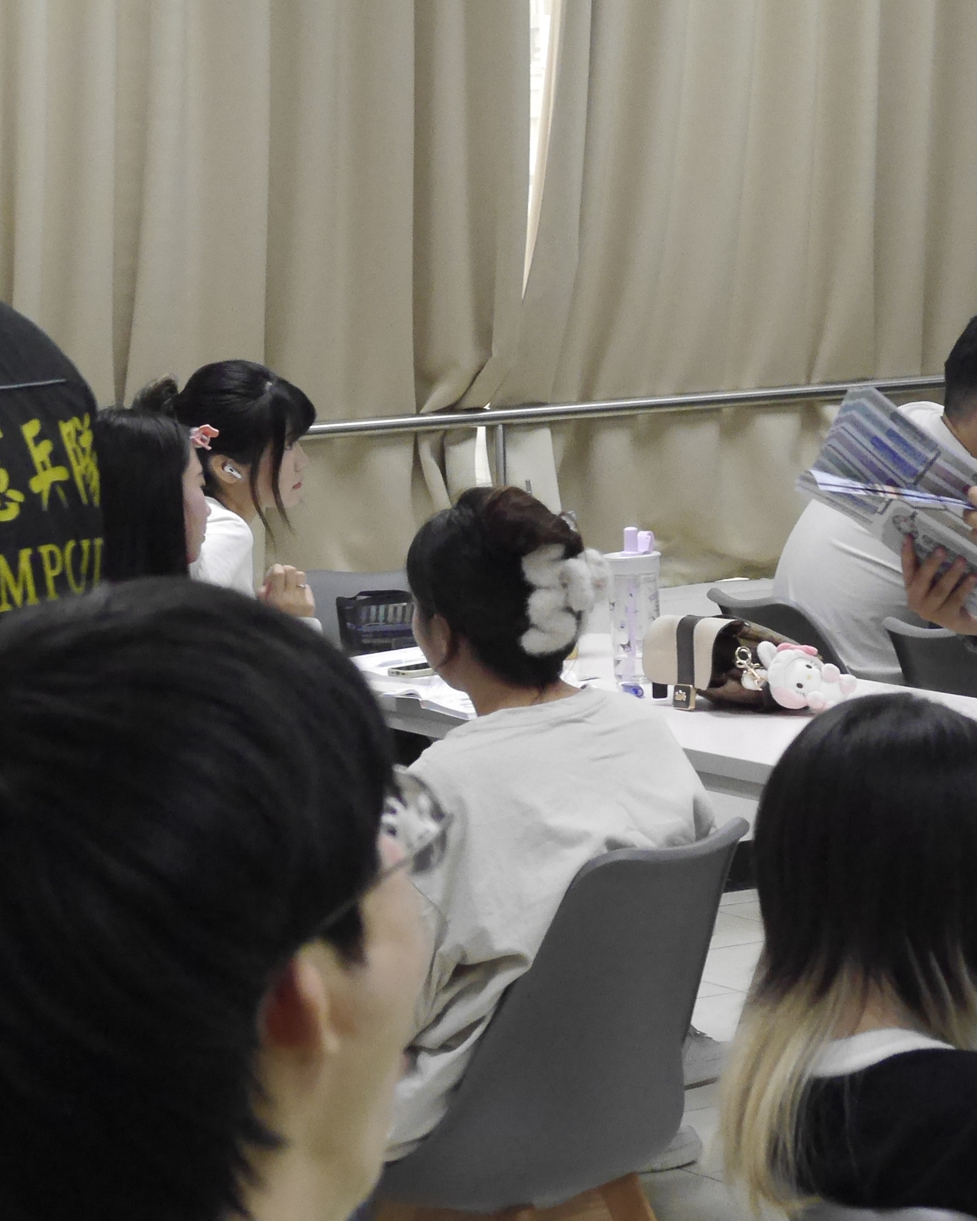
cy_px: 480
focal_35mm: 124
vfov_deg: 15.5
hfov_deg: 12.3
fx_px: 4483
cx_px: 873
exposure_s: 1/125
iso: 2000
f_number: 5.3
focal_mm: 27
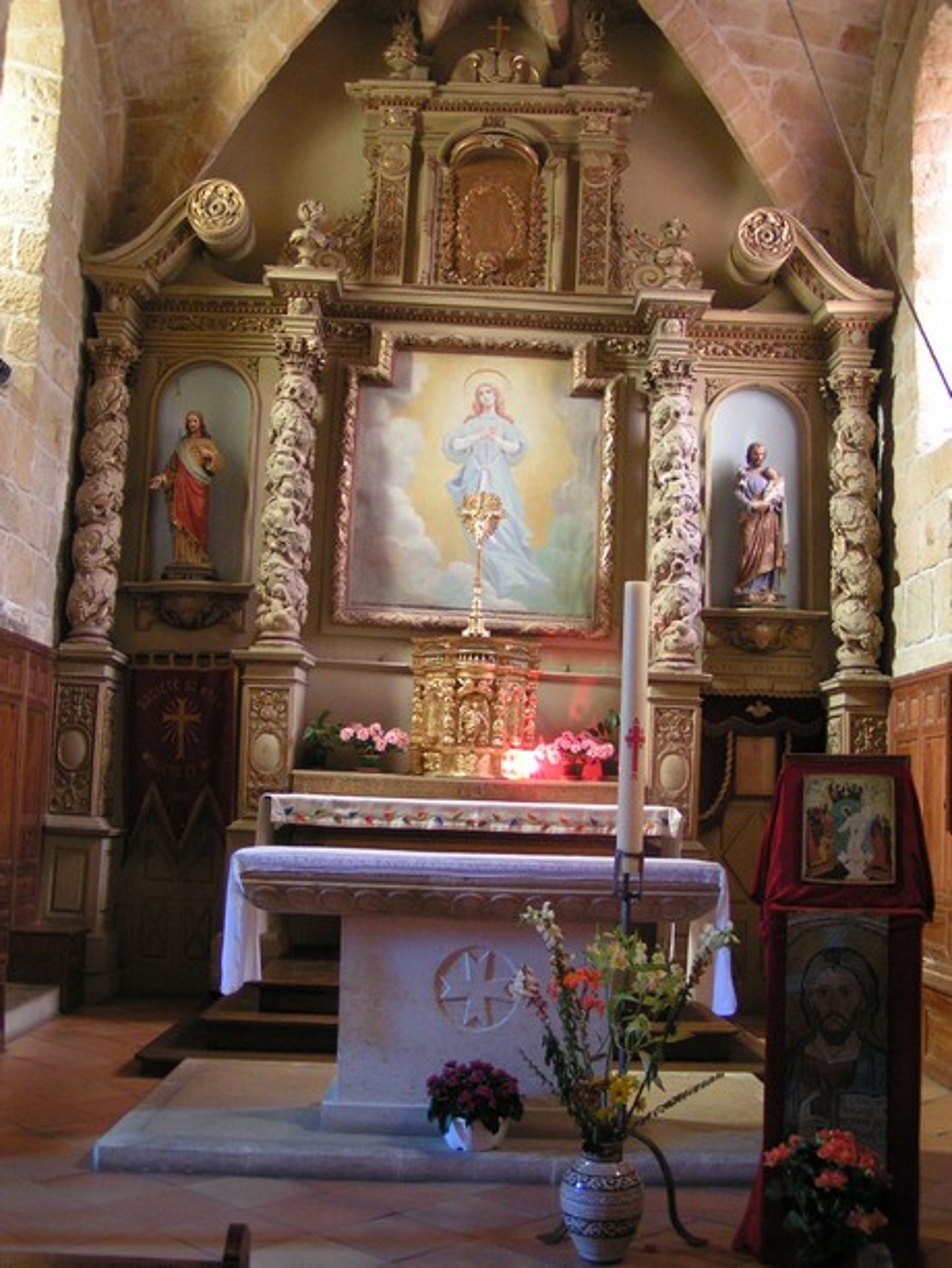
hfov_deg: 37.7
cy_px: 634
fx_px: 1393
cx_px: 476
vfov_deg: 49.0
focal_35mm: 38
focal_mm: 5.8
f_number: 2.8
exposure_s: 1/1.6
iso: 200
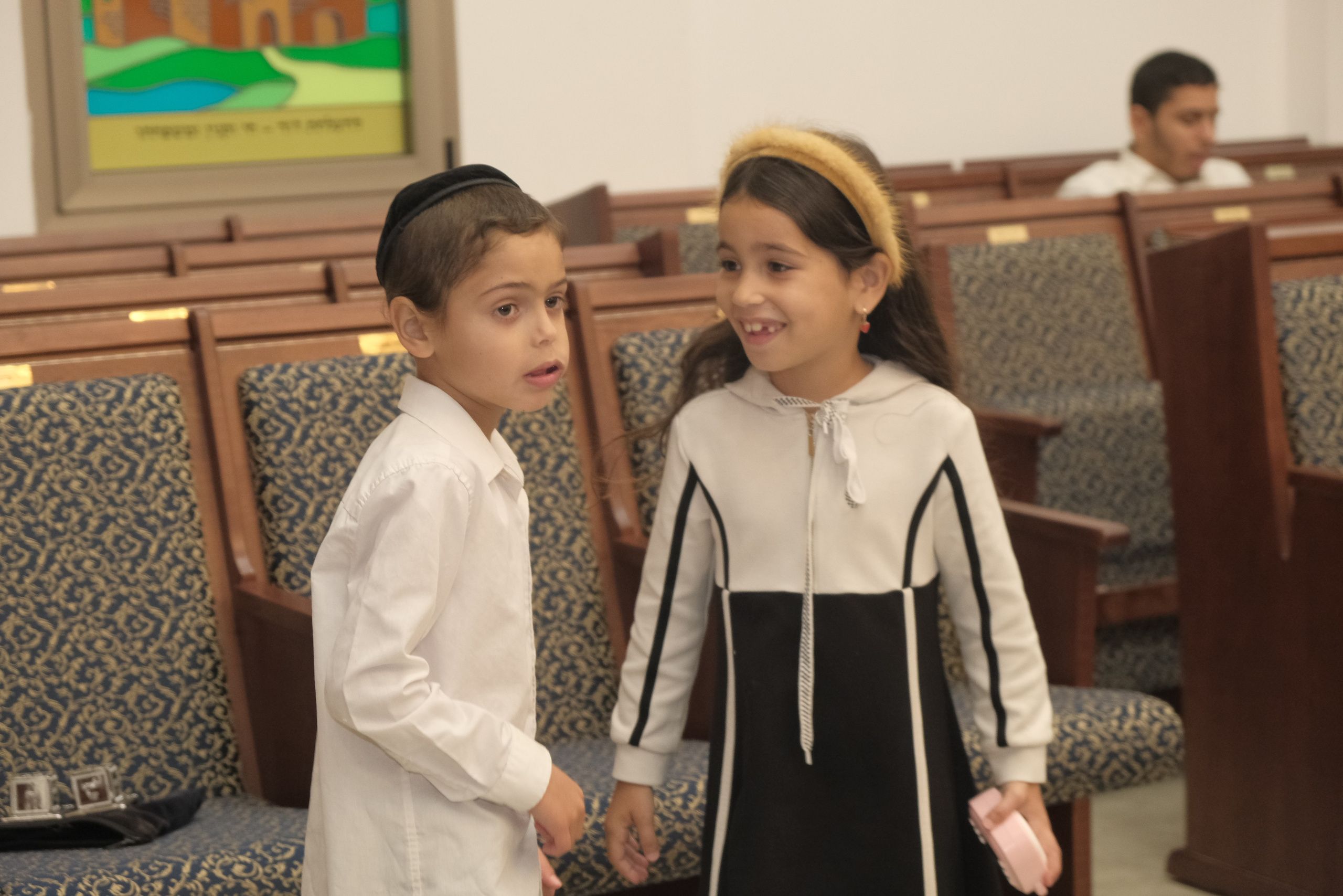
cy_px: 448
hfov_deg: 24.5
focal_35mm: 83
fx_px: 3096
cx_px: 672
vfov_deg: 16.5
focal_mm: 55
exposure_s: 1/160
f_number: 4
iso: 1600
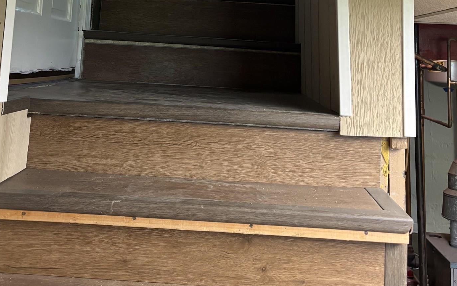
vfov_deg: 26.0
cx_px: 202
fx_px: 573
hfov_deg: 43.4
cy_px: -22
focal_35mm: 46
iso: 250
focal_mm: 5.96
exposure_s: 1/60
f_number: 1.6
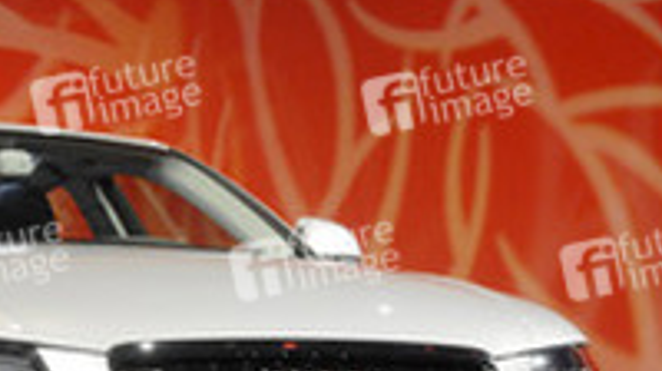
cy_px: 344
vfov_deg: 9.0
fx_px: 2350
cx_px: 23
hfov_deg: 15.8
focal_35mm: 134
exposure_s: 1/40
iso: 640
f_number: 5.6
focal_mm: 38
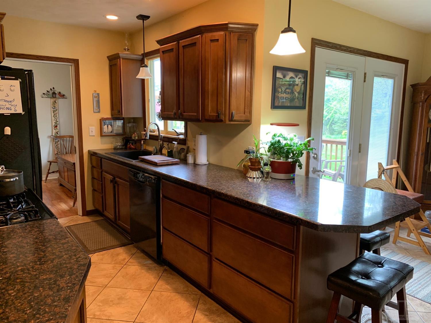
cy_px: 162
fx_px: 324
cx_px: 216
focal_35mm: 26
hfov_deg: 67.3
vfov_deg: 53.0
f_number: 1.8
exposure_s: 1/60
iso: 200
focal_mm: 4.25
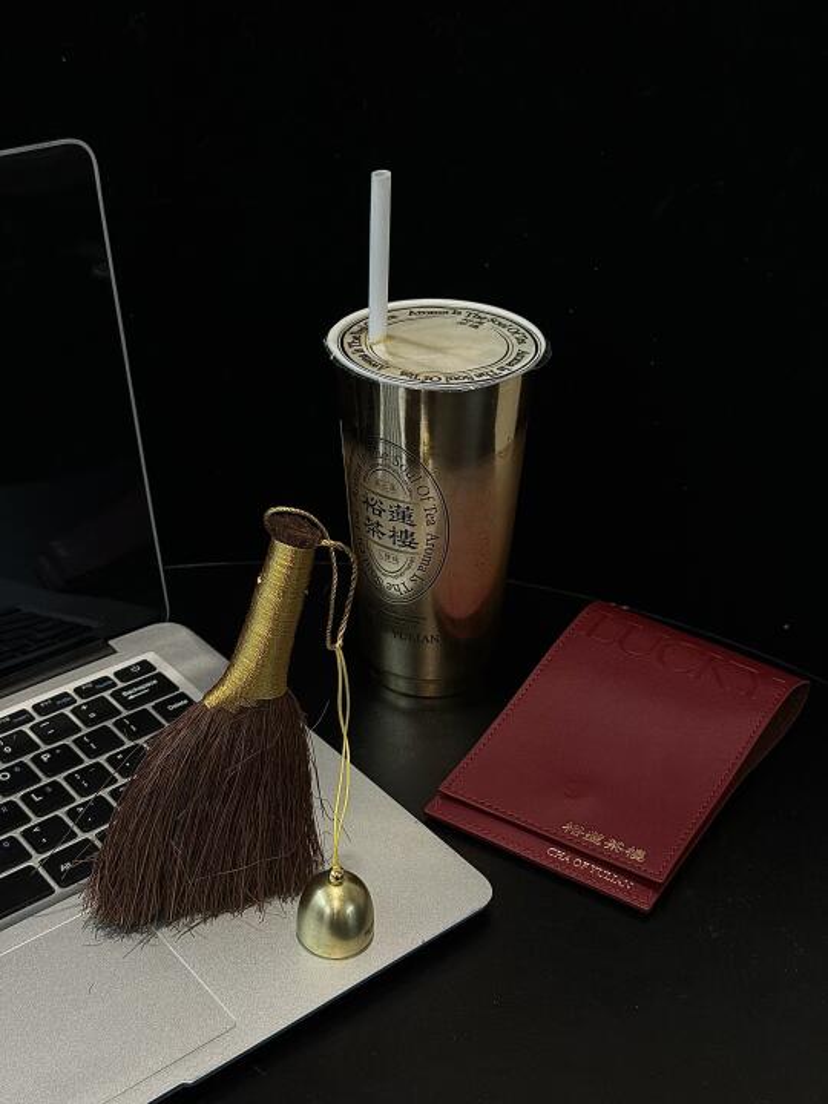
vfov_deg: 39.7
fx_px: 1531
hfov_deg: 30.3
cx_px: 414
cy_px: 552
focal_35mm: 48
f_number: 1.78
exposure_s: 1/50
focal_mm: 6.76
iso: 100
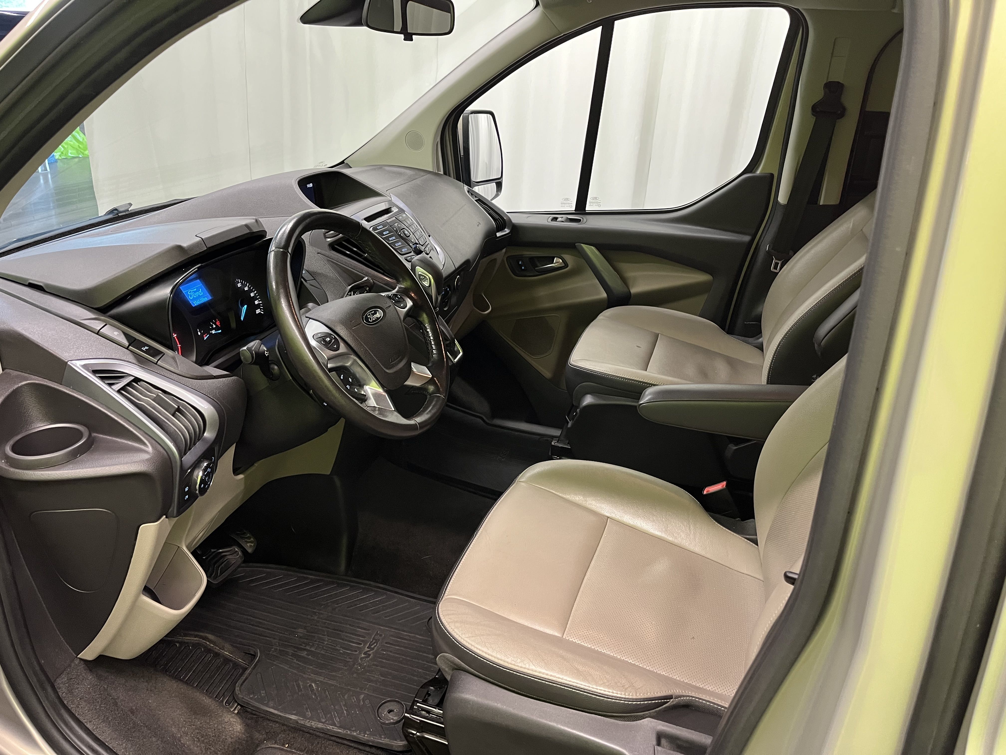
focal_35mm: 26
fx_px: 756
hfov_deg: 67.3
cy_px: 378
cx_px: 503
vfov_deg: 53.1
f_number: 1.6
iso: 200
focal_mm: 5.1
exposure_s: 1/50
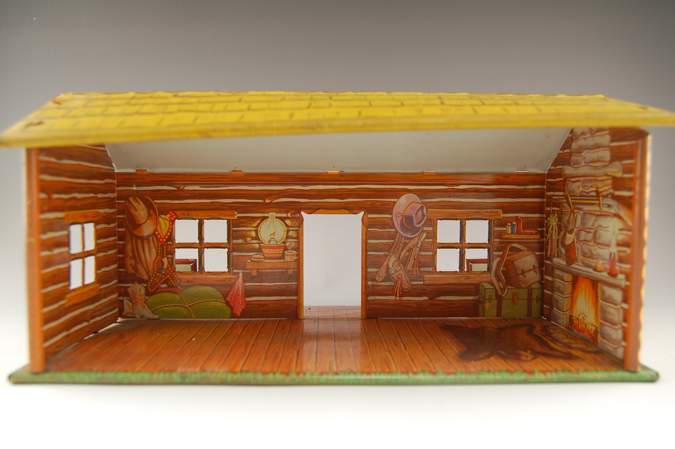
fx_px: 618
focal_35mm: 33
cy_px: 224
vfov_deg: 39.9
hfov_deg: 57.3
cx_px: 338
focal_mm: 22
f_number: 4
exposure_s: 1/60
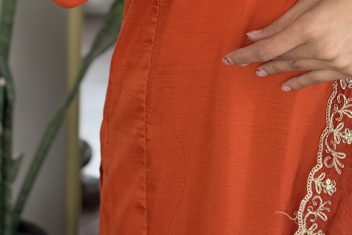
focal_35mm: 143
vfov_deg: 9.1
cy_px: -220
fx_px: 1398
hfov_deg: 14.2
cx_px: 306
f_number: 1.78
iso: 160
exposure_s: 1/114
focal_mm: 6.76
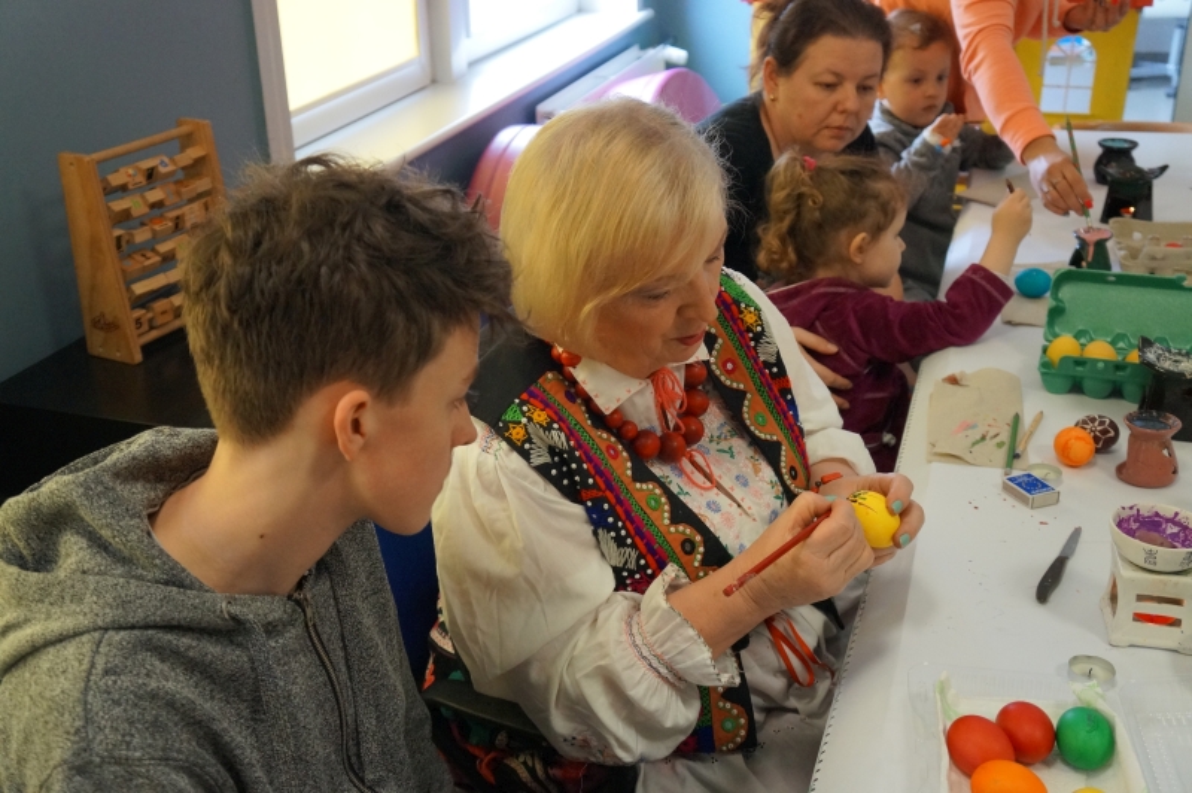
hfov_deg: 49.6
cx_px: 596
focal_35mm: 39
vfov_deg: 34.2
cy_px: 396
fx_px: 1290
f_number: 4
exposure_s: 1/160
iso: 1600
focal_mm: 26
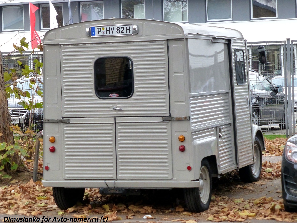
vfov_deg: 13.3
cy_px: 112
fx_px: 952
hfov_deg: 17.7
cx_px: 148
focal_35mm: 111
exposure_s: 1/160
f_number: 5.3
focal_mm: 18.2
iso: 640
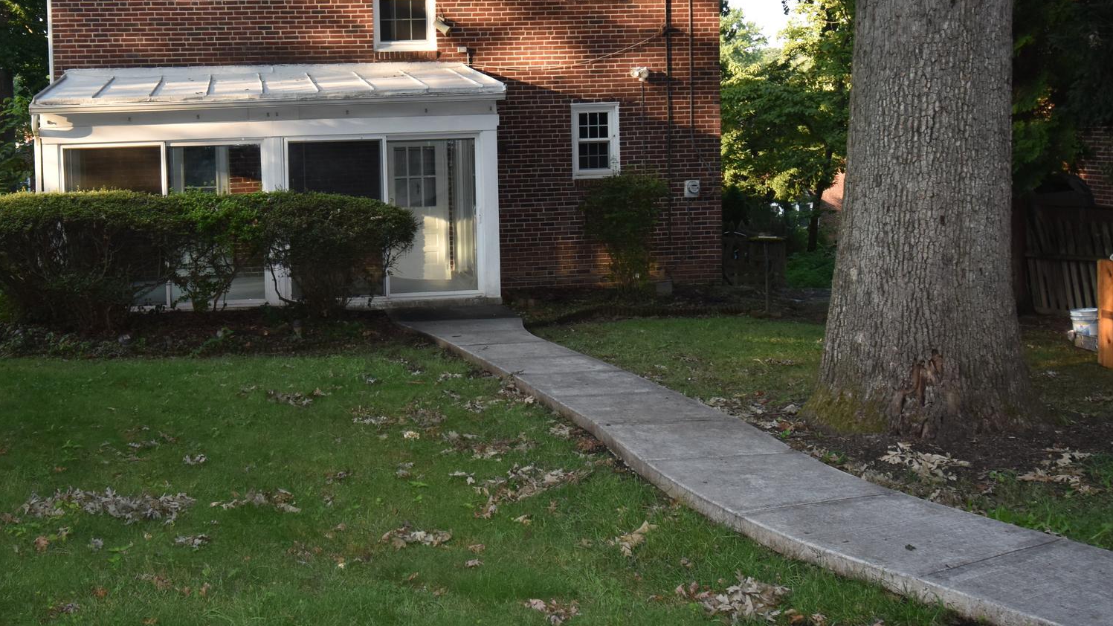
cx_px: 377
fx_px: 1269
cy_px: 183
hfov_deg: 46.7
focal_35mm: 43
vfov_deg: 27.5
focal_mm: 20
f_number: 5.6
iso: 500
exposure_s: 1/200
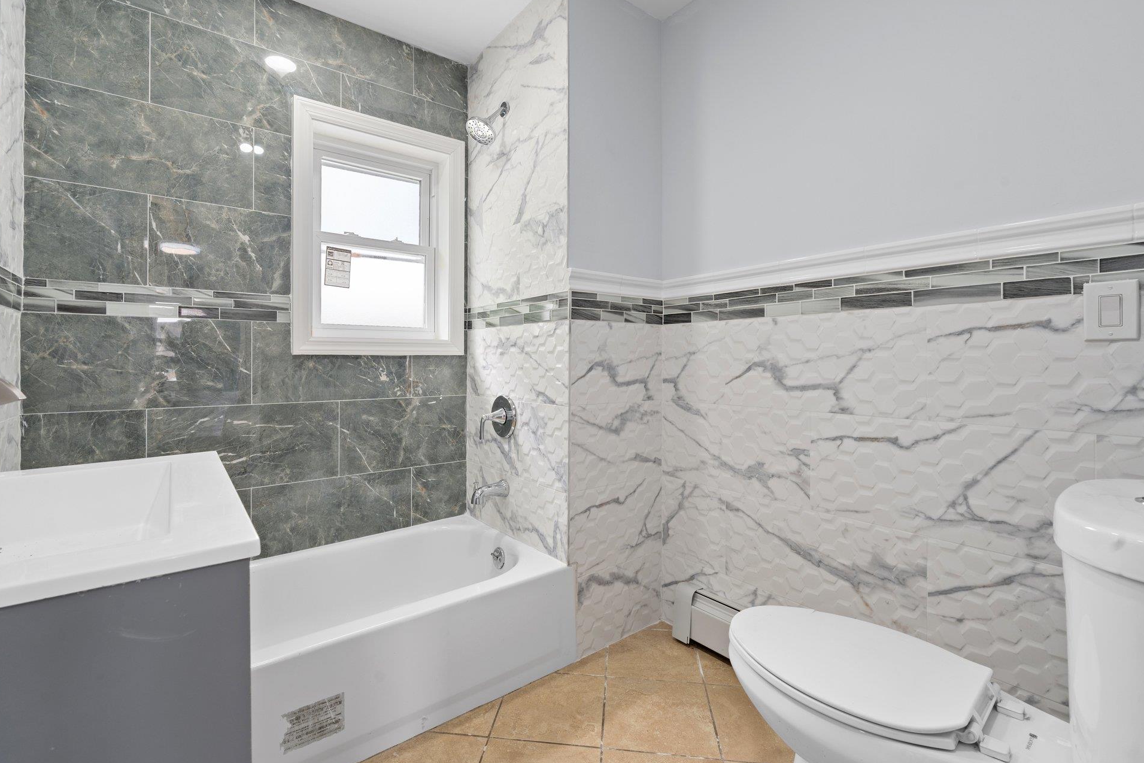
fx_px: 477
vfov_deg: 77.3
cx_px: 538
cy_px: 385
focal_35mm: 15
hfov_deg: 100.3
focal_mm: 14
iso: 200
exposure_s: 1/4
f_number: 10
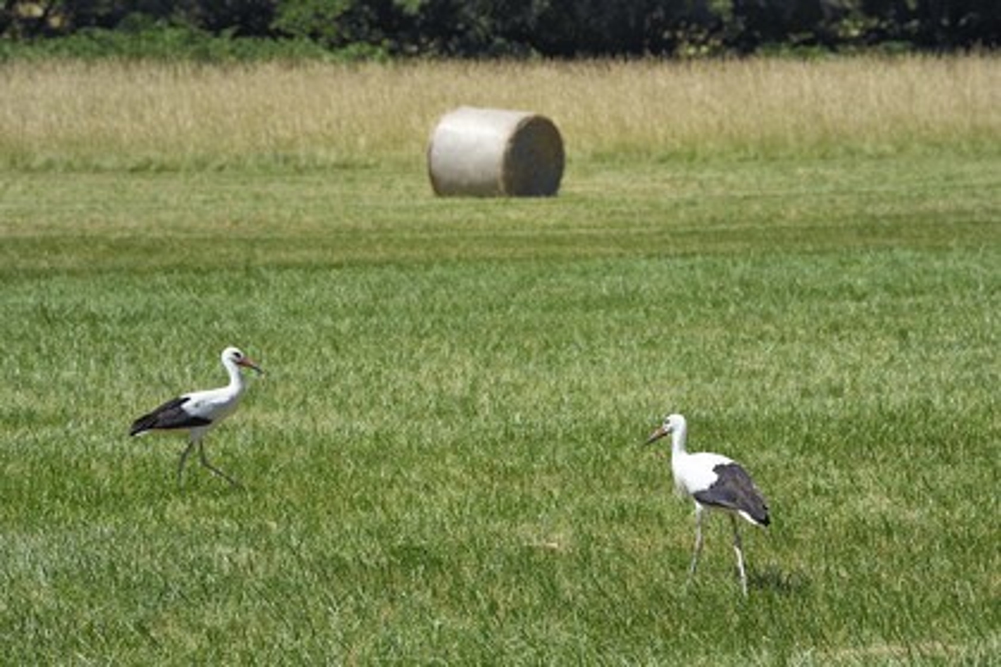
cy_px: 334
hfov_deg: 10.3
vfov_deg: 6.9
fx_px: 5561
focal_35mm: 200
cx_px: 500
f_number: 9
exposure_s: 1/400
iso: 200
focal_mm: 200
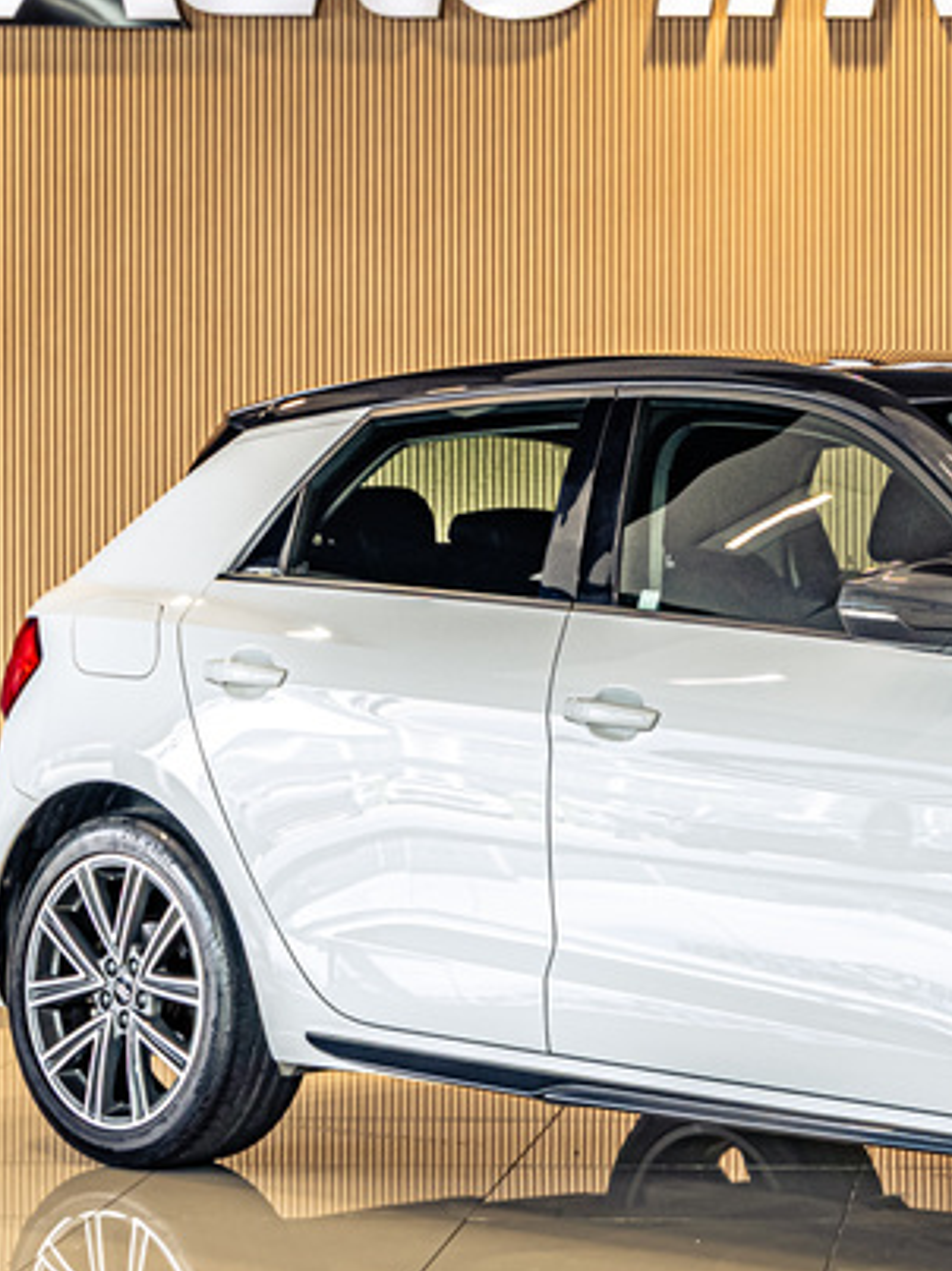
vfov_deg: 16.1
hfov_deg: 11.9
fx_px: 4476
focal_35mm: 122
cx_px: 1067
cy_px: 542
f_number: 4.5
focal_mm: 50
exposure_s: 1/125
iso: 500
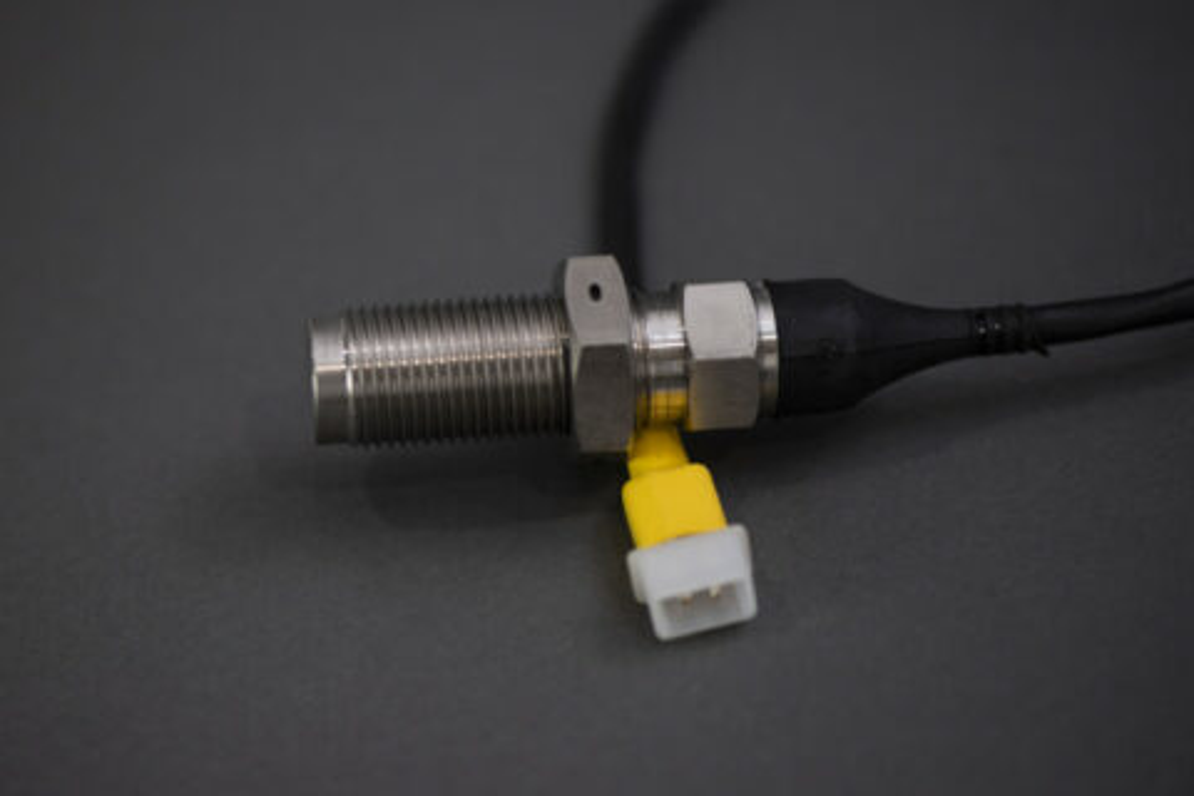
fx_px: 3482
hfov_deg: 19.5
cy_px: 398
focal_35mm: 105
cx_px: 597
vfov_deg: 13.0
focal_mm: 105
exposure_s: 1/60
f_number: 3.5
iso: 160
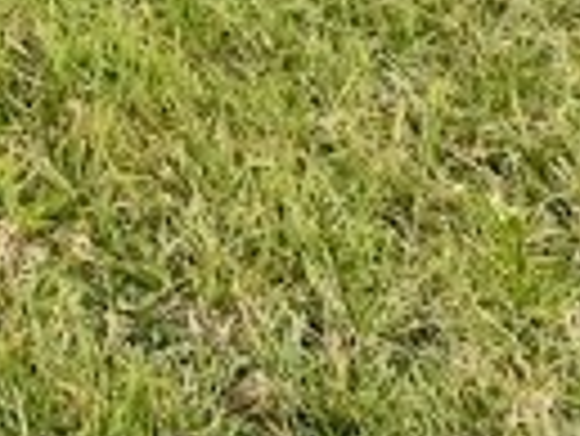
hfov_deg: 14.7
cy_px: -1245
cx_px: -567
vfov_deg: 8.3
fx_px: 1862
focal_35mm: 111
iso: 40
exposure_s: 1/636
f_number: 2.2
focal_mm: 2.22
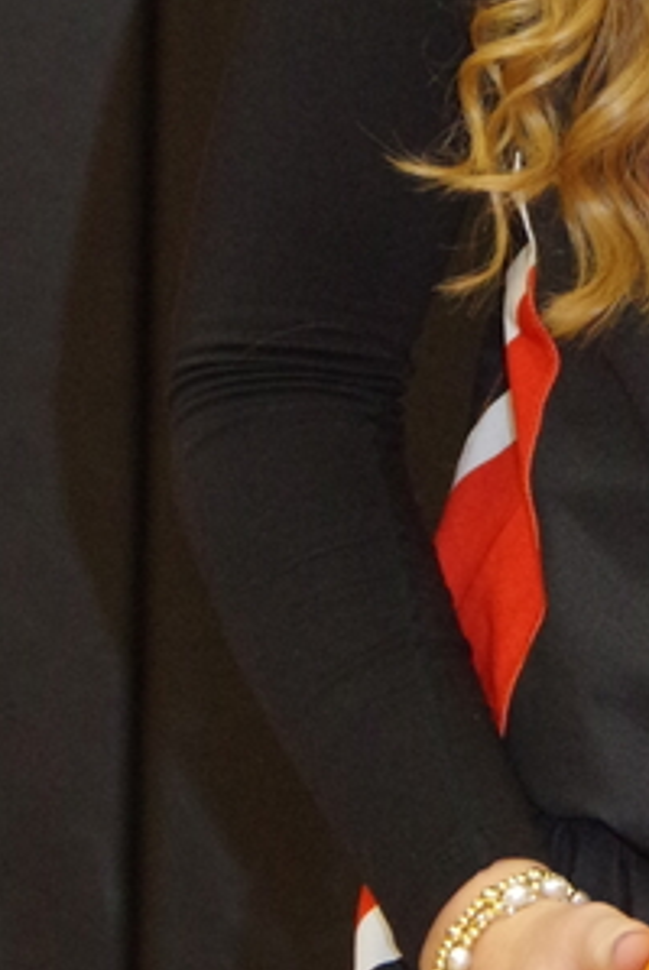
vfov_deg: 6.7
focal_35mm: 308
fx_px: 8309
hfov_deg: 4.4
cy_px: 282
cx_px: 949
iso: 3200
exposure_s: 1/125
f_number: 4.5
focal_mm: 60
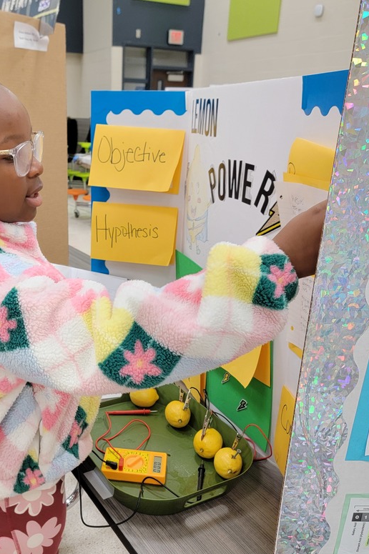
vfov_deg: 57.2
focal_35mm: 33
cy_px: 297
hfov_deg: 39.3
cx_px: 113
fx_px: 508
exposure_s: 1/60
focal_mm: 6.7
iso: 200
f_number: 1.8
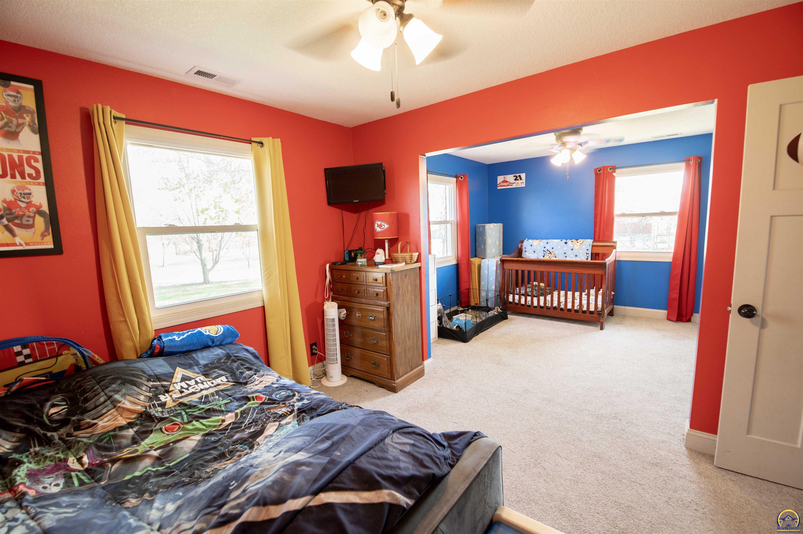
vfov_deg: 77.2
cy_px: 267
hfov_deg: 100.4
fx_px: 334
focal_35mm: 15
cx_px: 402
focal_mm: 15
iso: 200
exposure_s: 1/15
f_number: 5
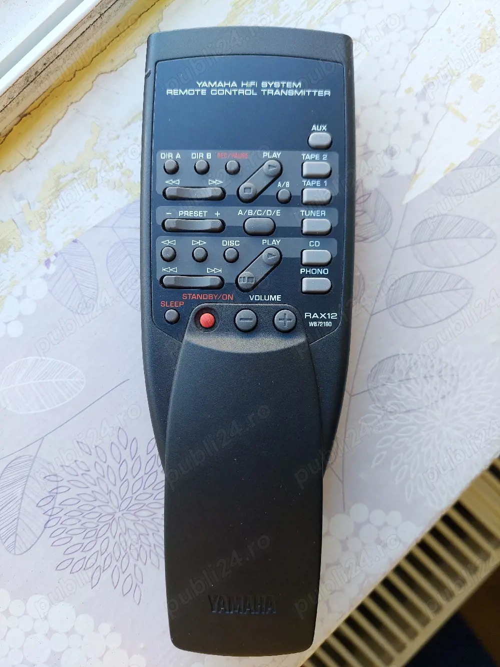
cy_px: 334
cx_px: 250
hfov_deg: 56.8
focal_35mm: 24
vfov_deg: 71.6
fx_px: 462
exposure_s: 1/100
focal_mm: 5.23
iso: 50
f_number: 1.8
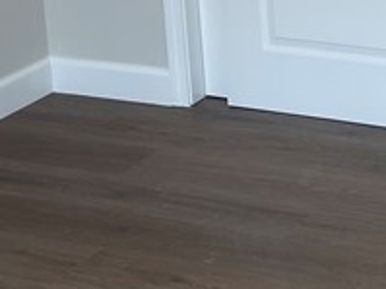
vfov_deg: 10.8
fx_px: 1493
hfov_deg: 14.3
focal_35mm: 134
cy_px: -95
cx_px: 450
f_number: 1.6
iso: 32
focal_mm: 4.2
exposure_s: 1/175
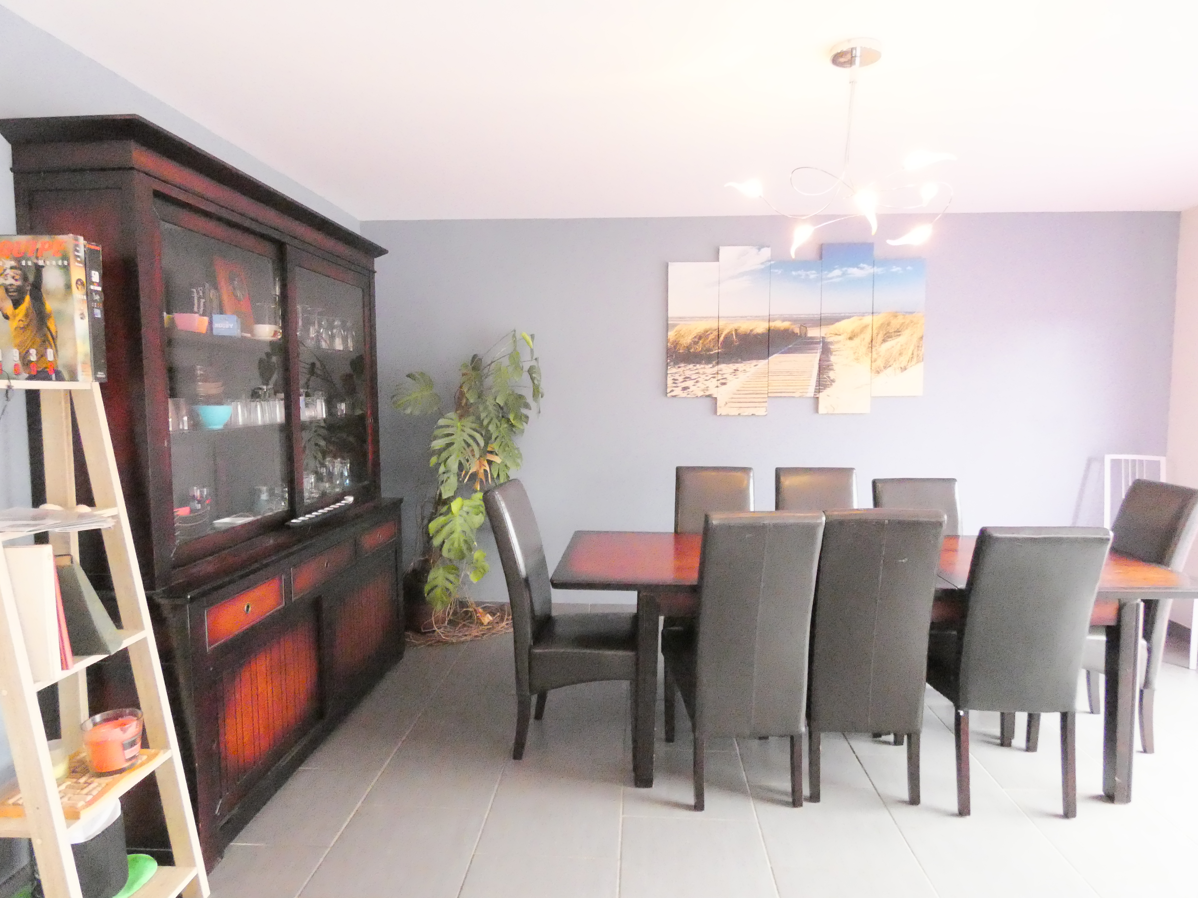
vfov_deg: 66.0
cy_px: 449
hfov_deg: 81.7
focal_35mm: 20
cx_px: 599
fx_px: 692
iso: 1000
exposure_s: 1/60
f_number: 2.8
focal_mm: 3.6
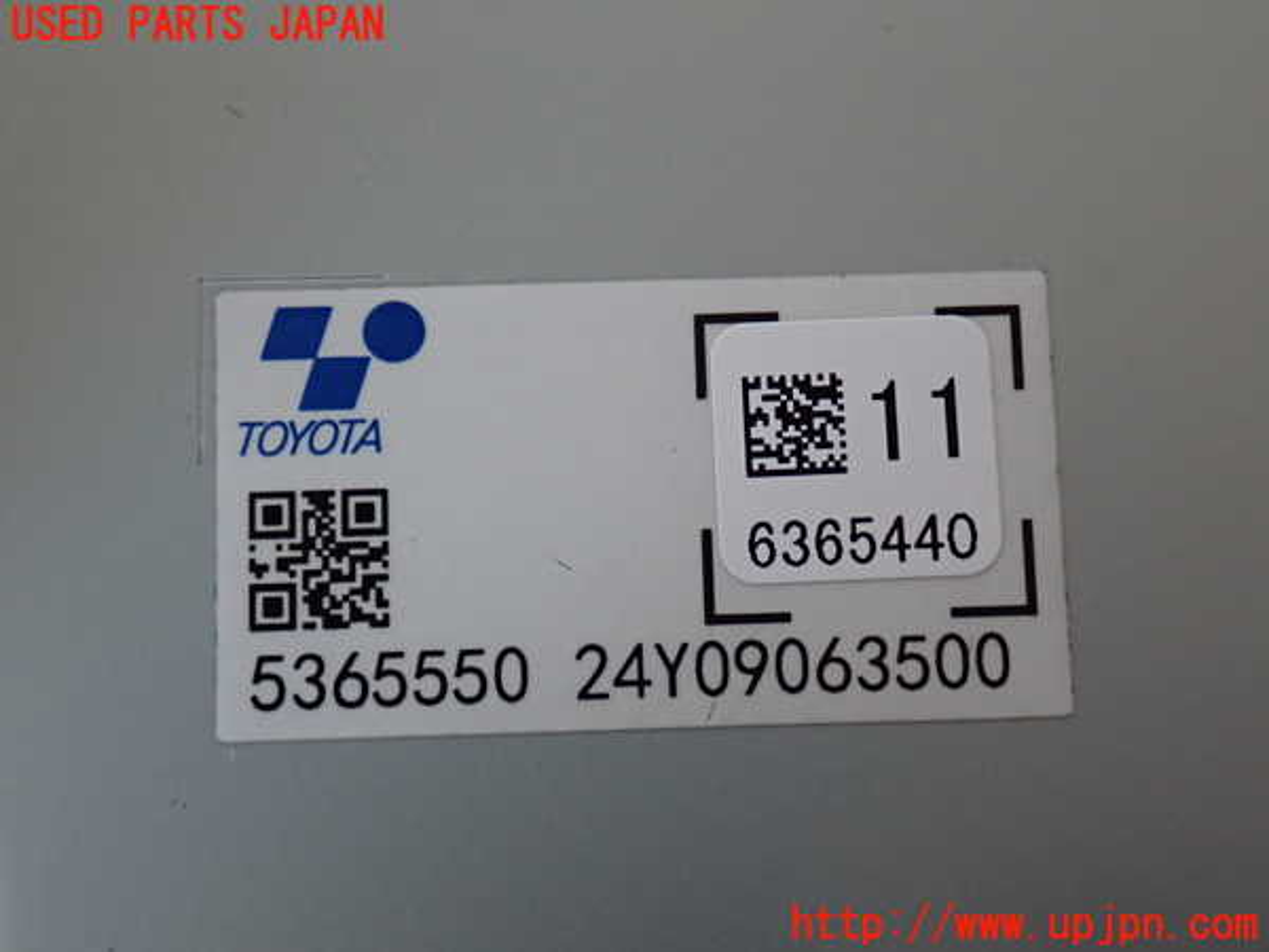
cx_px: 634
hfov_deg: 40.4
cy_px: 476
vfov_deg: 30.9
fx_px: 1723
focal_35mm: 47
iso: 500
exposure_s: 1/50
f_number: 3.1
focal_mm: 8.4
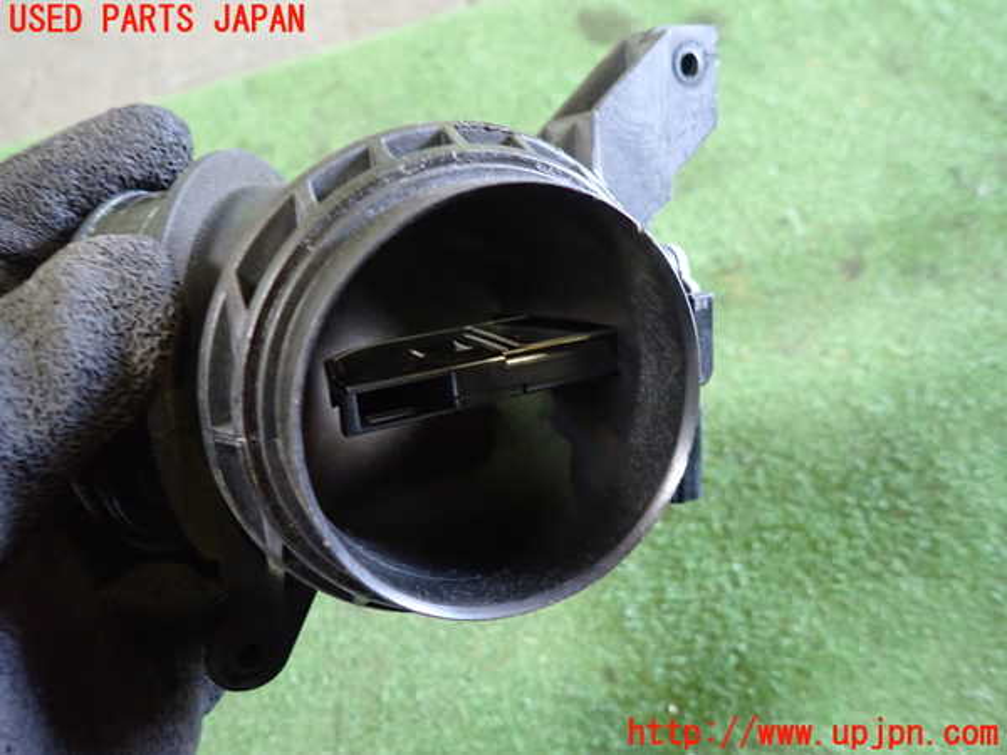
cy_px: 378
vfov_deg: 54.9
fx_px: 727
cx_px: 504
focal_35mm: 25
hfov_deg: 69.4
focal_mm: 4.5
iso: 640
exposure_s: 1/30
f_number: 2
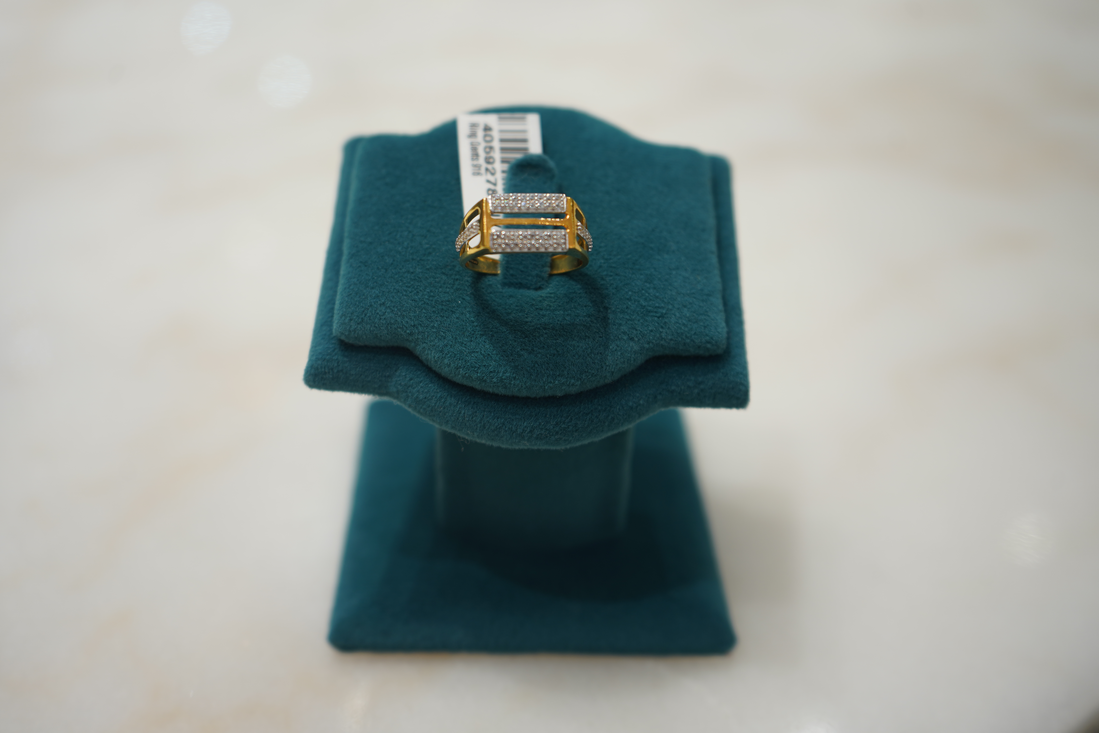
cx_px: 550
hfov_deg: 53.1
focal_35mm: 36
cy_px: 366
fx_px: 1099
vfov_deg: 36.9
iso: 100
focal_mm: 36
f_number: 4
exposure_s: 1/60
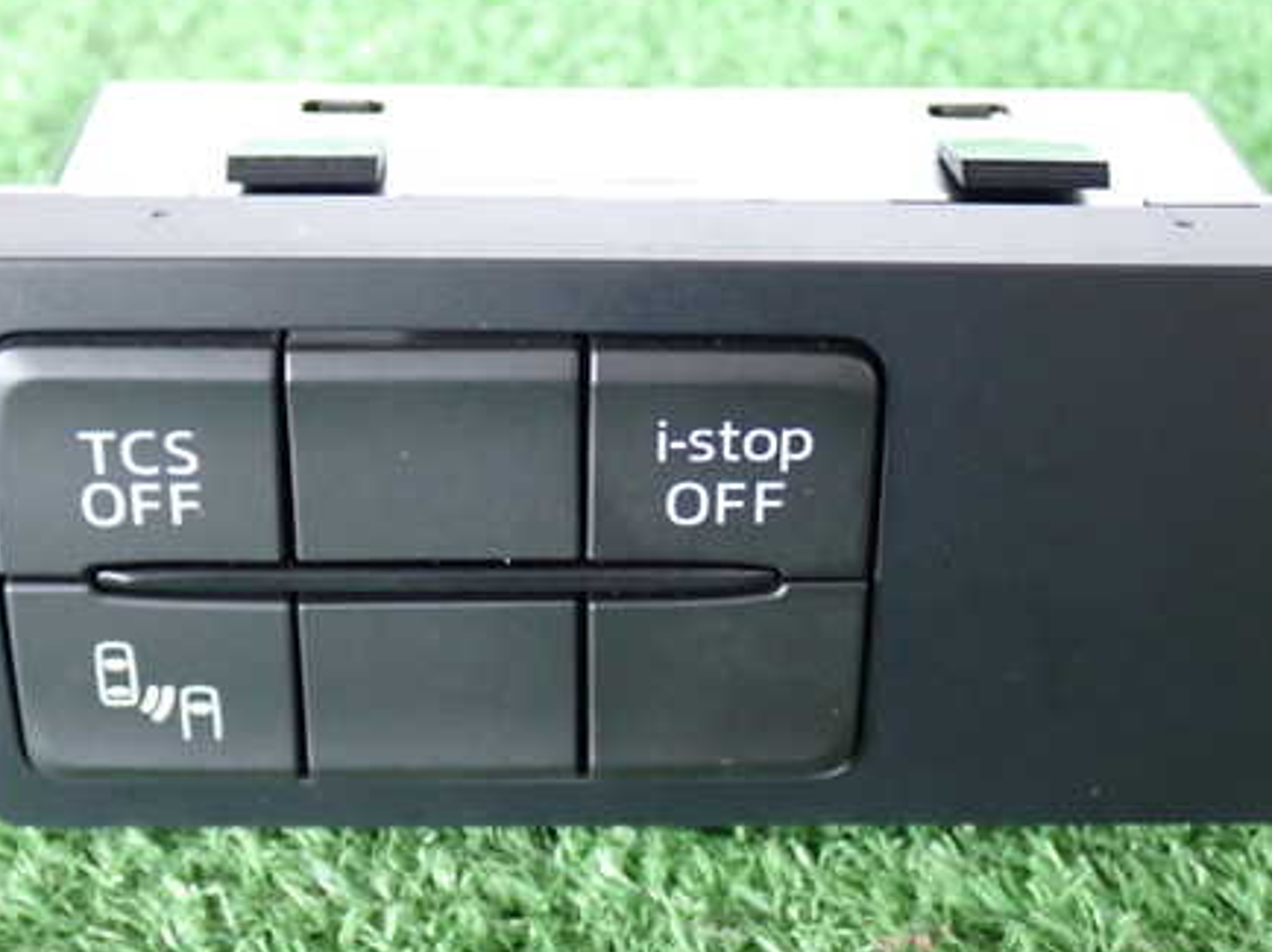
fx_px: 2387
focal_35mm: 65
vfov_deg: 22.6
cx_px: 662
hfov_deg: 29.8
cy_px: 501
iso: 800
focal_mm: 8.4
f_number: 3.1
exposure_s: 1/50
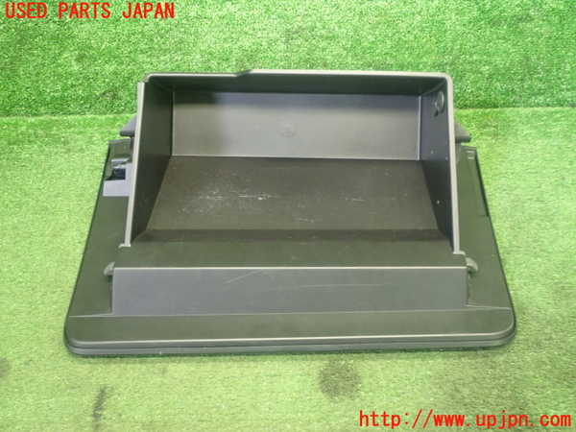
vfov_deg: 37.7
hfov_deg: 49.0
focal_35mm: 38
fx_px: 632
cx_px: 288
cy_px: 216
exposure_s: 1/40
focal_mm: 6.83
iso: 800
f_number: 2.7
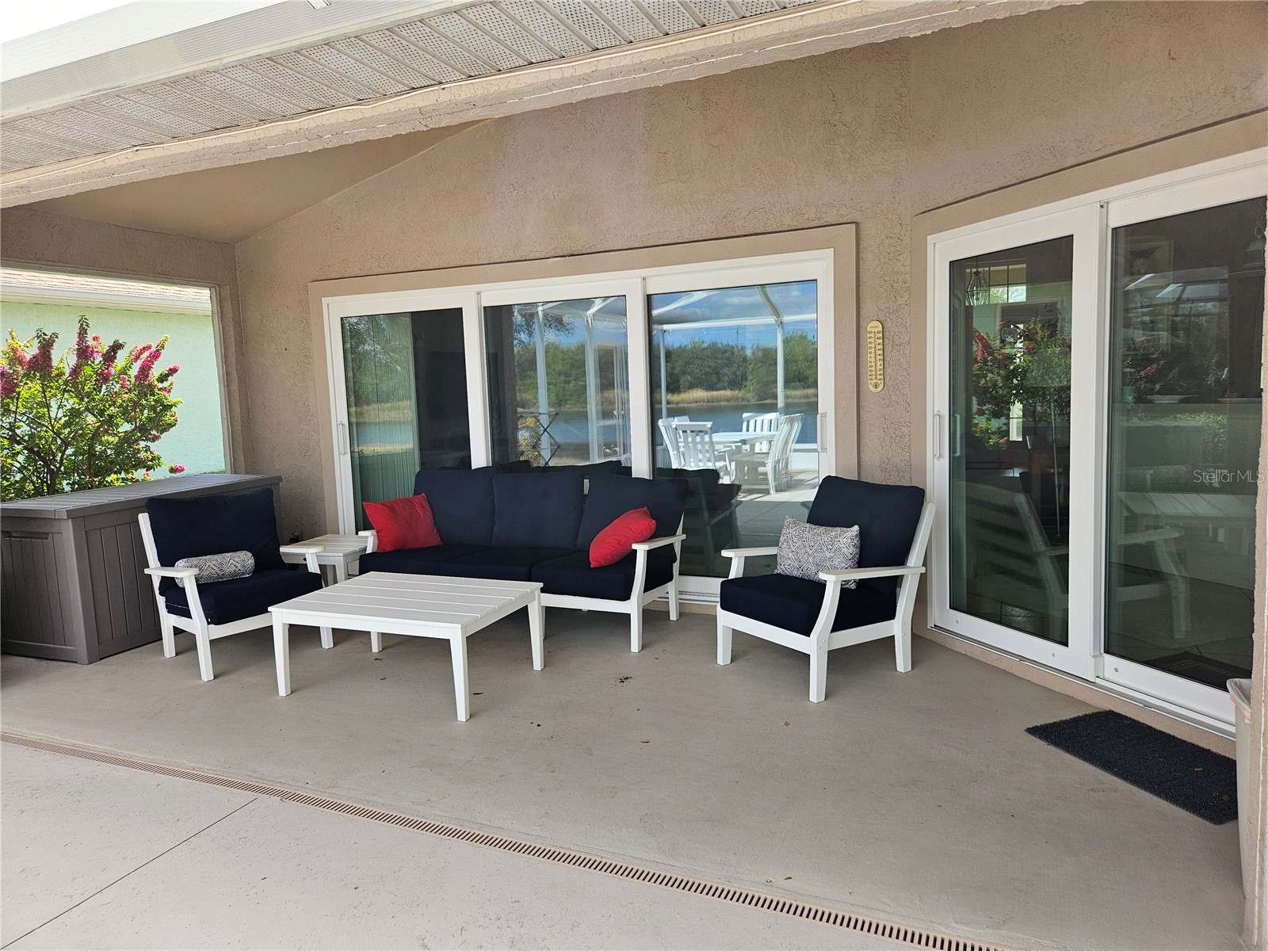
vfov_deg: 58.9
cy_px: 476
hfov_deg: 73.9
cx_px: 634
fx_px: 843
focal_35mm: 23
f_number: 1.8
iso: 50
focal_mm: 5.4
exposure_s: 1/401
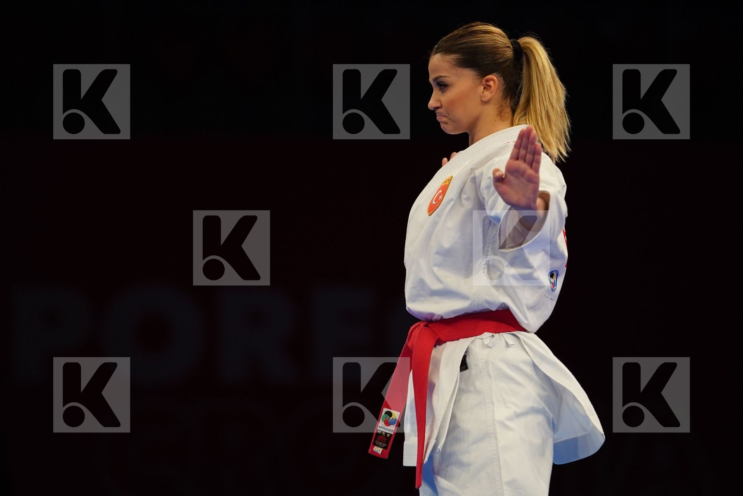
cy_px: 248
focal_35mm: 300
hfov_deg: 6.9
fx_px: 6191
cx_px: 372
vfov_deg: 4.6
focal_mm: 200
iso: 1000
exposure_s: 1/500
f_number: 2.8
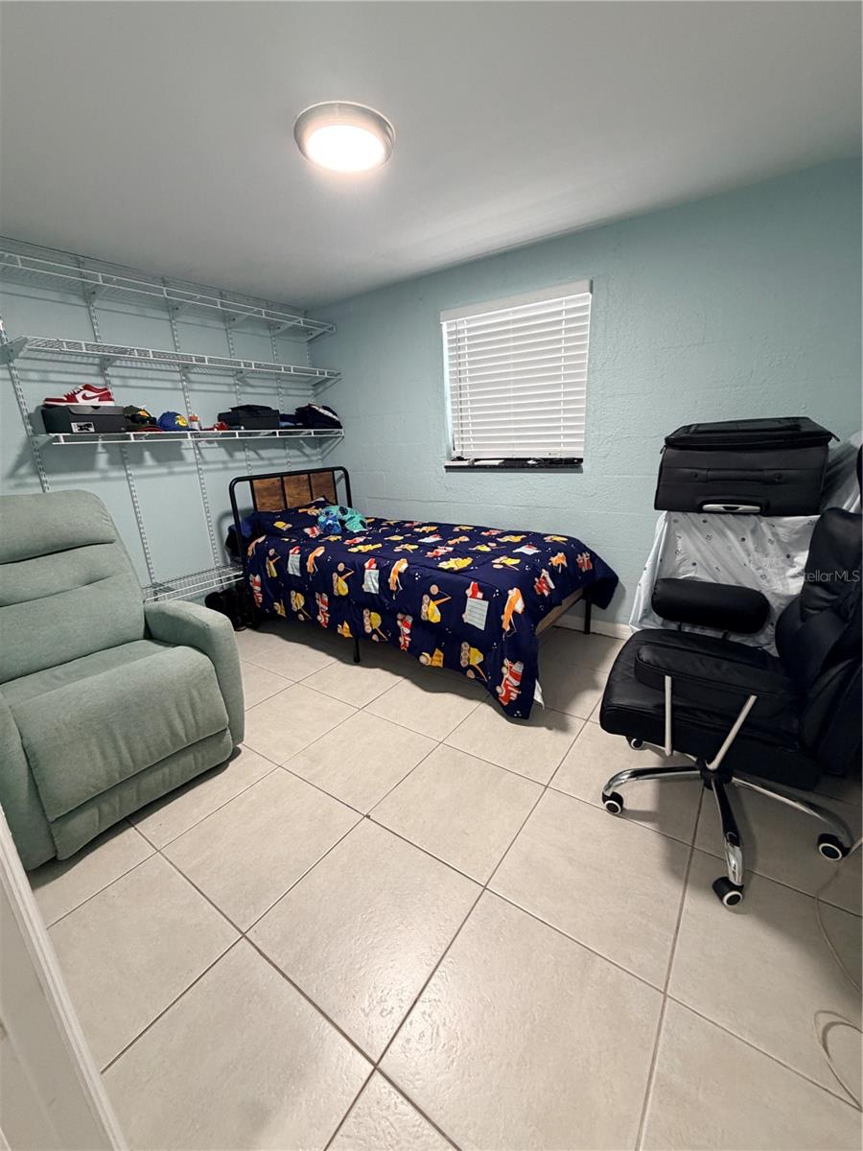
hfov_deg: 85.7
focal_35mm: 14
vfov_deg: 102.1
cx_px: 432
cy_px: 576
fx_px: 465
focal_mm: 2.22
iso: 320
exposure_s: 1/60
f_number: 2.2
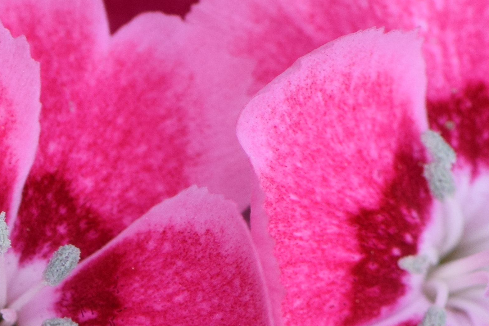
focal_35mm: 600
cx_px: -399
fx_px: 8148
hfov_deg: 3.4
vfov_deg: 2.3
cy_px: 382
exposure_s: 1/250
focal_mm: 105
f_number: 8
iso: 360
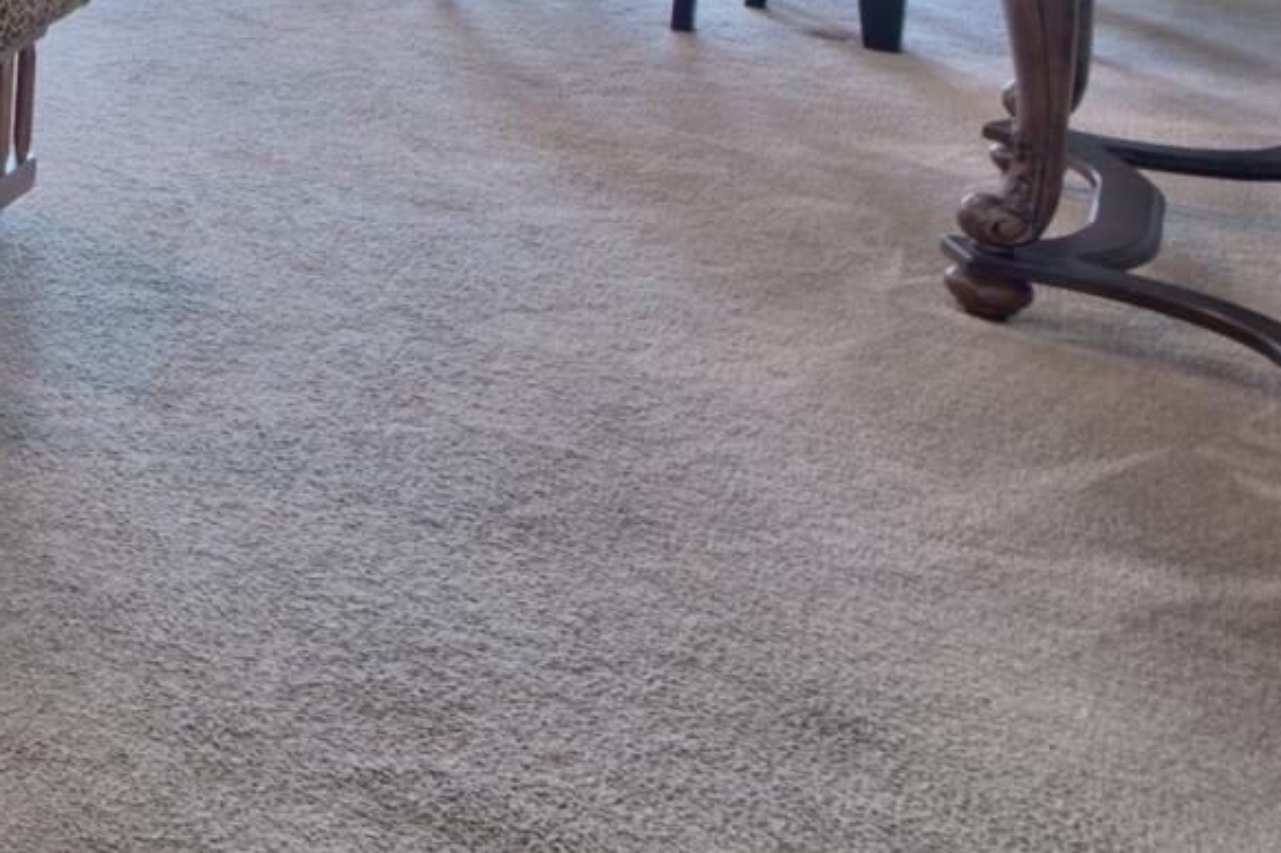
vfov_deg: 19.3
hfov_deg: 19.2
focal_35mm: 62
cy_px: -410
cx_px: -1270
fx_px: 2205
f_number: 8
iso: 500
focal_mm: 12
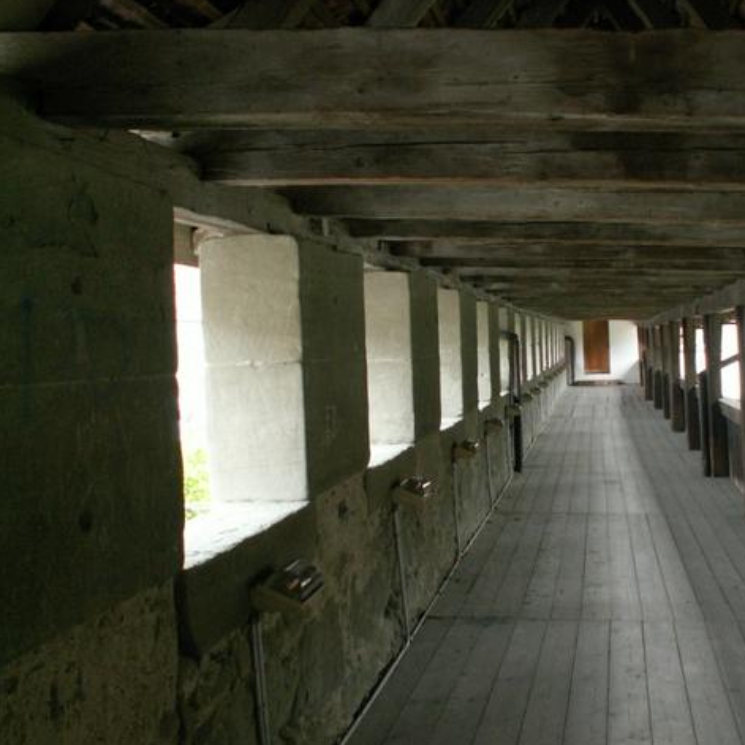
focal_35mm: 42
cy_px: 372
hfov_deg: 39.5
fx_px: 1023
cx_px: 501
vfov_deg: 40.0
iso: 125
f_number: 2.8
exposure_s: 1/40
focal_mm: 5.86
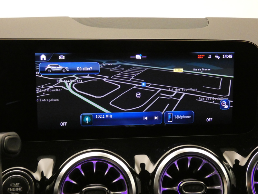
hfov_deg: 41.2
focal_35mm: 46
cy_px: 97
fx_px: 343
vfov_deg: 31.5
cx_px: 129
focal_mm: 8.2
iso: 1600
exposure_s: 1/15
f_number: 3.8
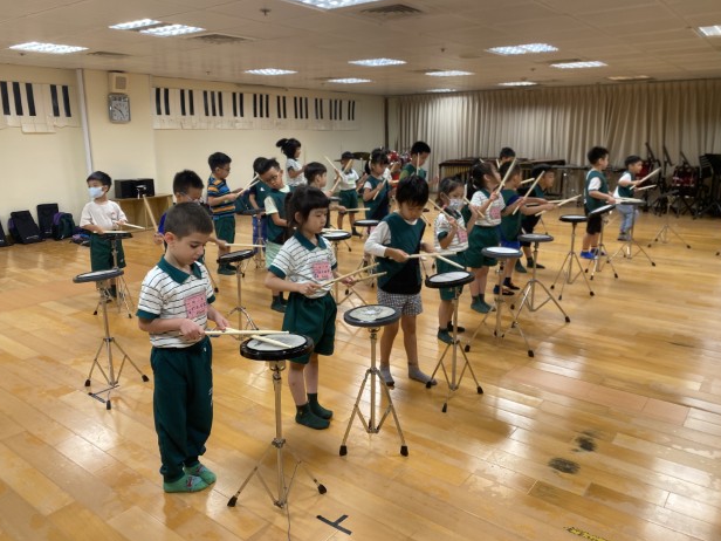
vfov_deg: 51.3
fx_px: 562
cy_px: 262
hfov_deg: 65.3
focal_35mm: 27
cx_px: 356
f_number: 1.8
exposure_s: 1/60
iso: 80
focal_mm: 4.25
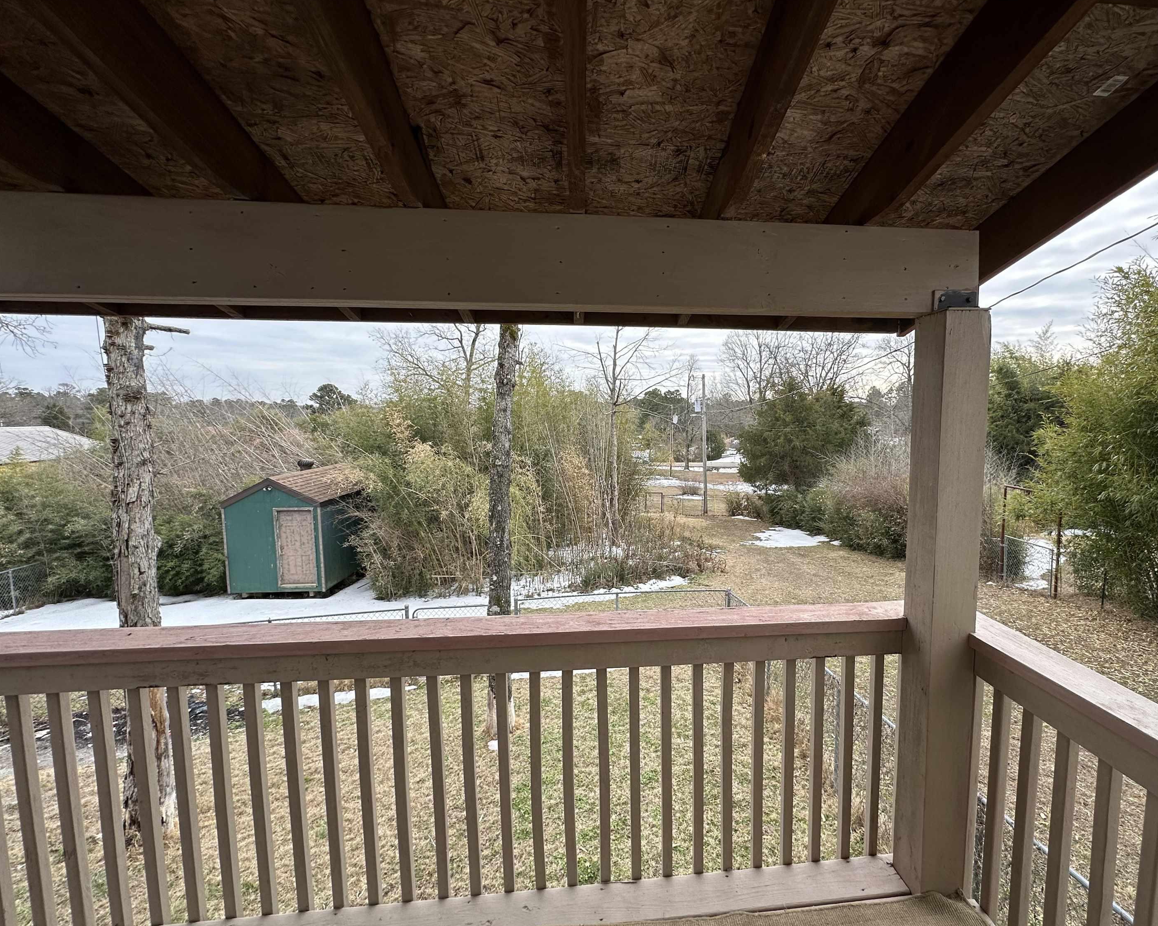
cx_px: 634
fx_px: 514
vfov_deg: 84.0
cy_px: 457
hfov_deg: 96.5
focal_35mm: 15
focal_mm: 2.22
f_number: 2.2
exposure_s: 1/518
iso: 40
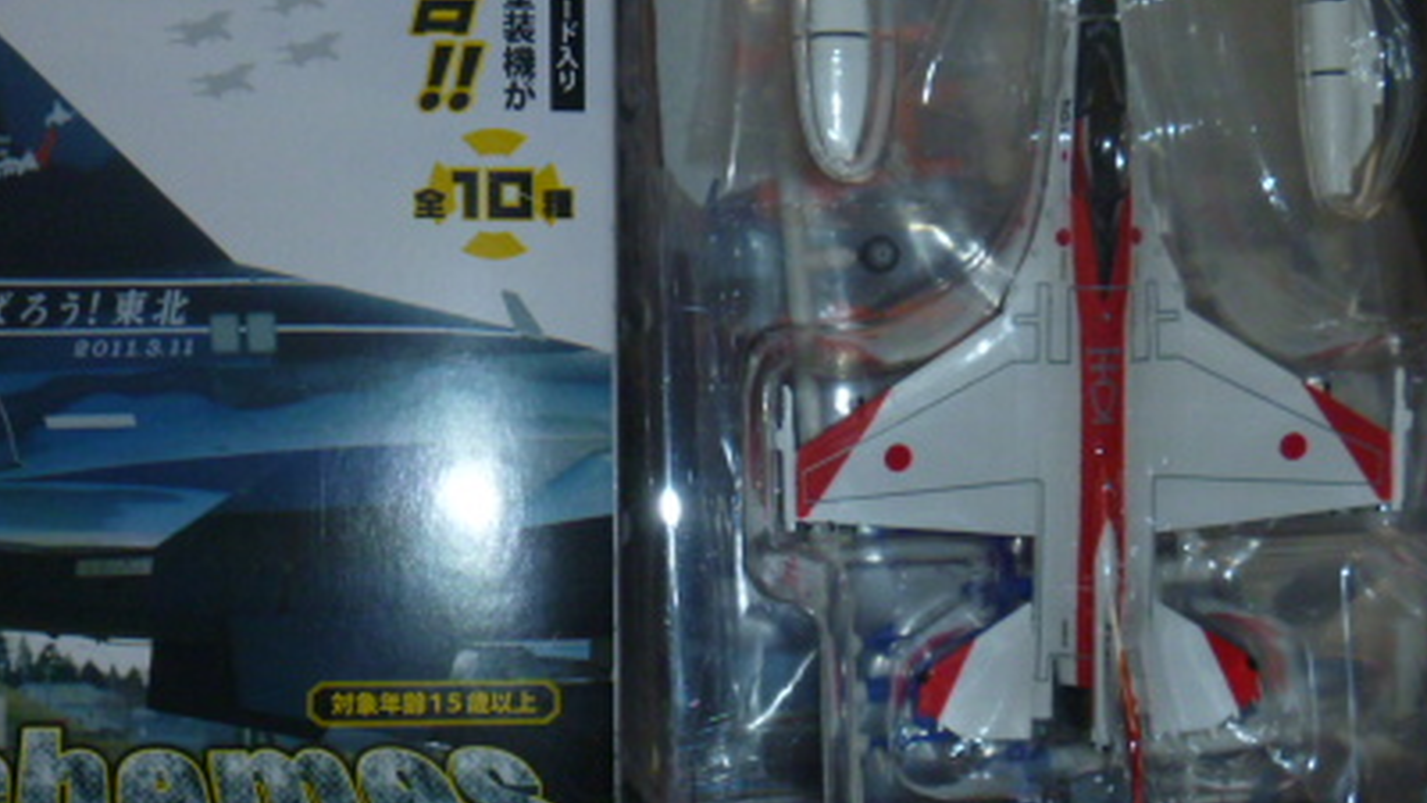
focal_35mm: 61
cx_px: 564
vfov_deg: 19.7
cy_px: 403
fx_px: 2308
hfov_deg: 34.2
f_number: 3.5
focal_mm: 6.3
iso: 200
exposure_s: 1/30
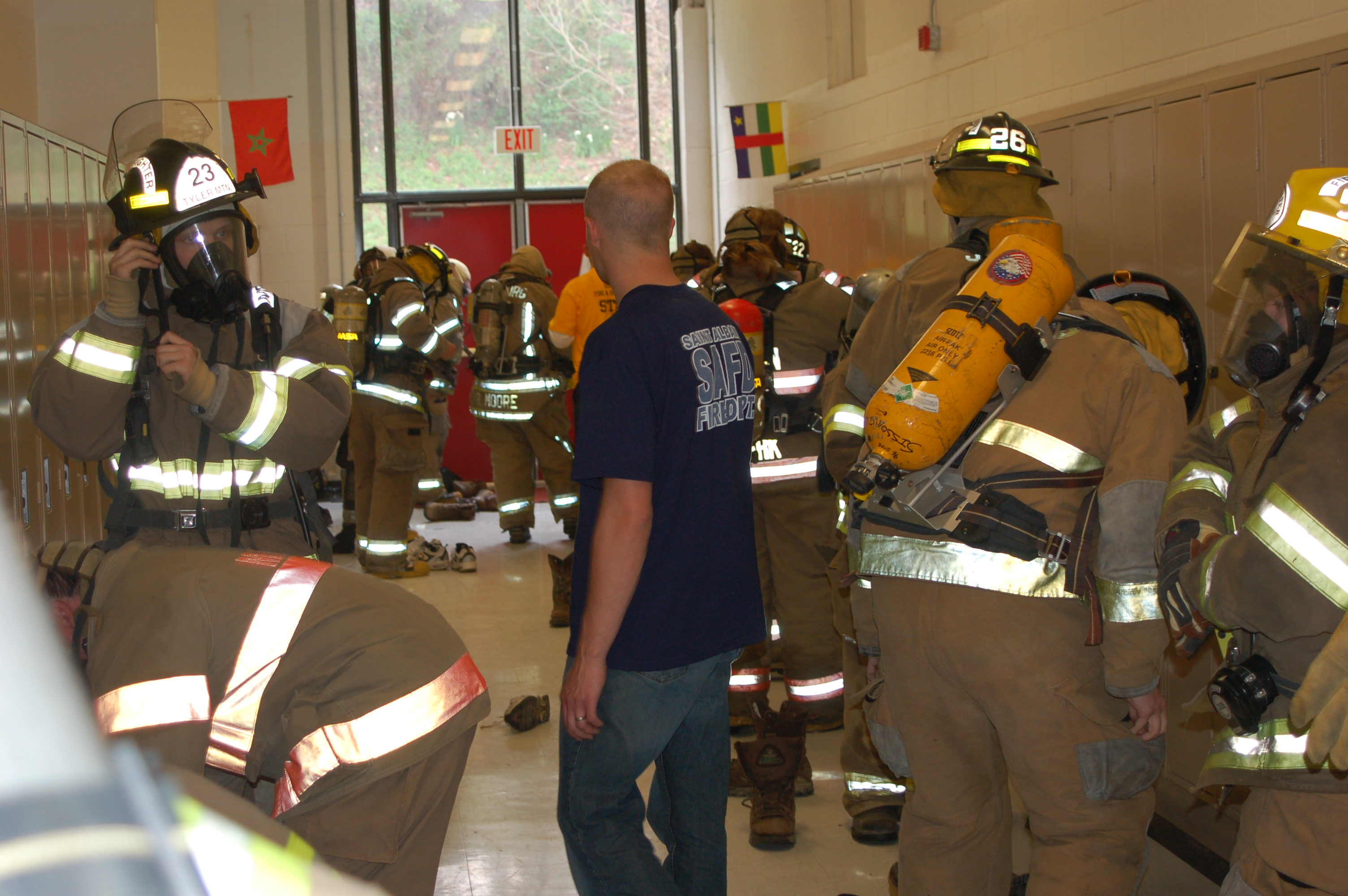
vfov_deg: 21.5
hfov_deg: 31.9
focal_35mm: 63
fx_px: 2357
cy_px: 448
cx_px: 674
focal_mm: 42
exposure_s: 1/60
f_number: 4.2
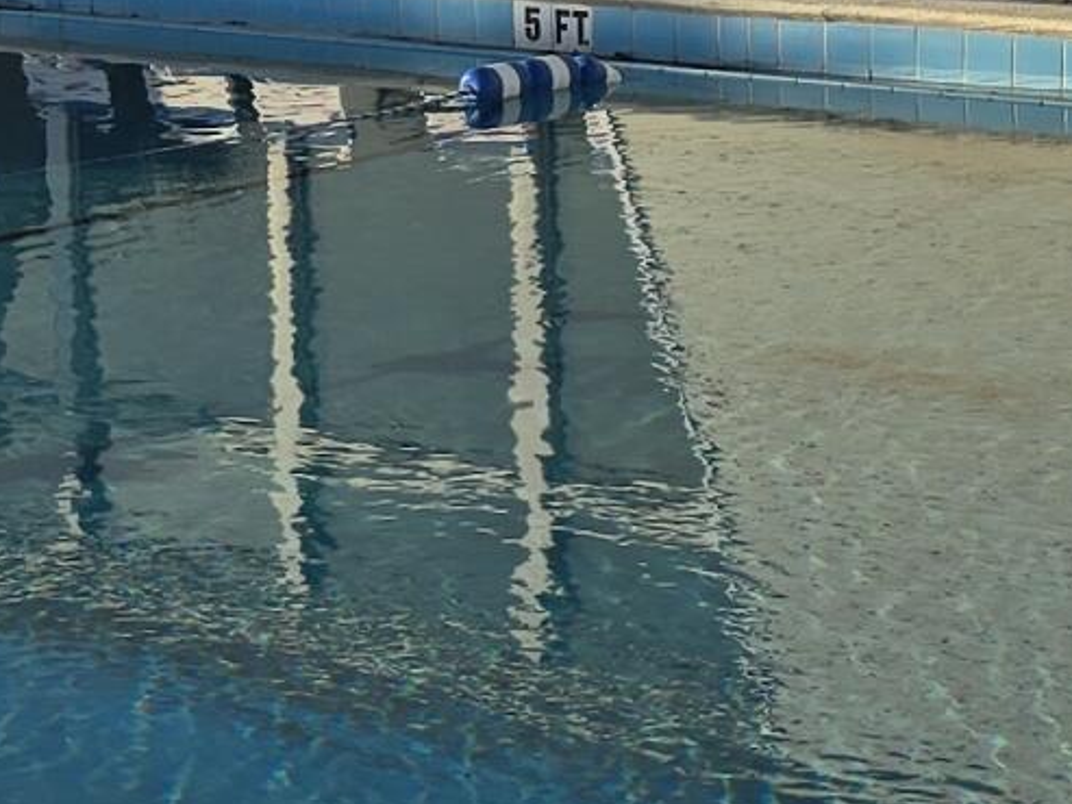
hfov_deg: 13.9
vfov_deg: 10.4
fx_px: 4337
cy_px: -146
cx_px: -20
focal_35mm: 140
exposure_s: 1/781
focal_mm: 6.3
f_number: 1.7
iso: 12
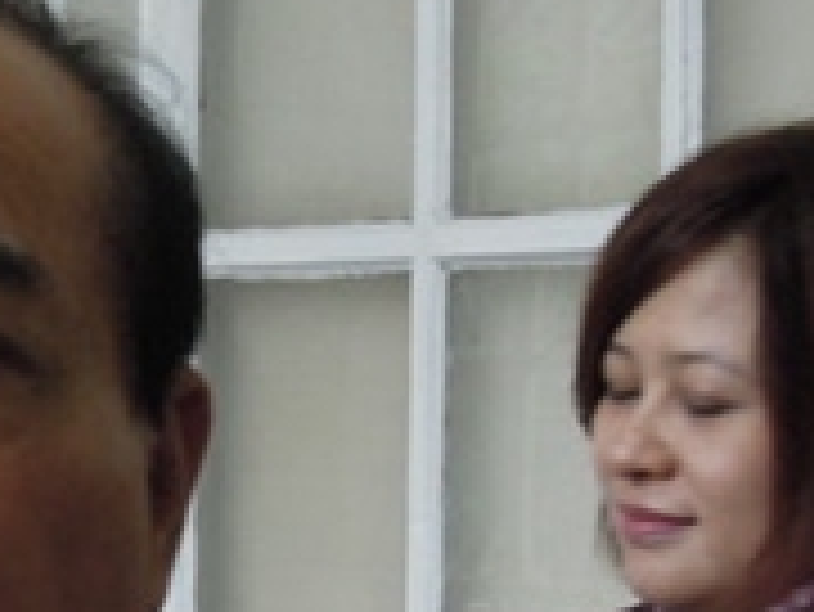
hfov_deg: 10.3
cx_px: -279
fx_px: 4424
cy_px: 562
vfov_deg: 7.9
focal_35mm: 188
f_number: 4.2
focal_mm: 11.1
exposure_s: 1/40
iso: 400
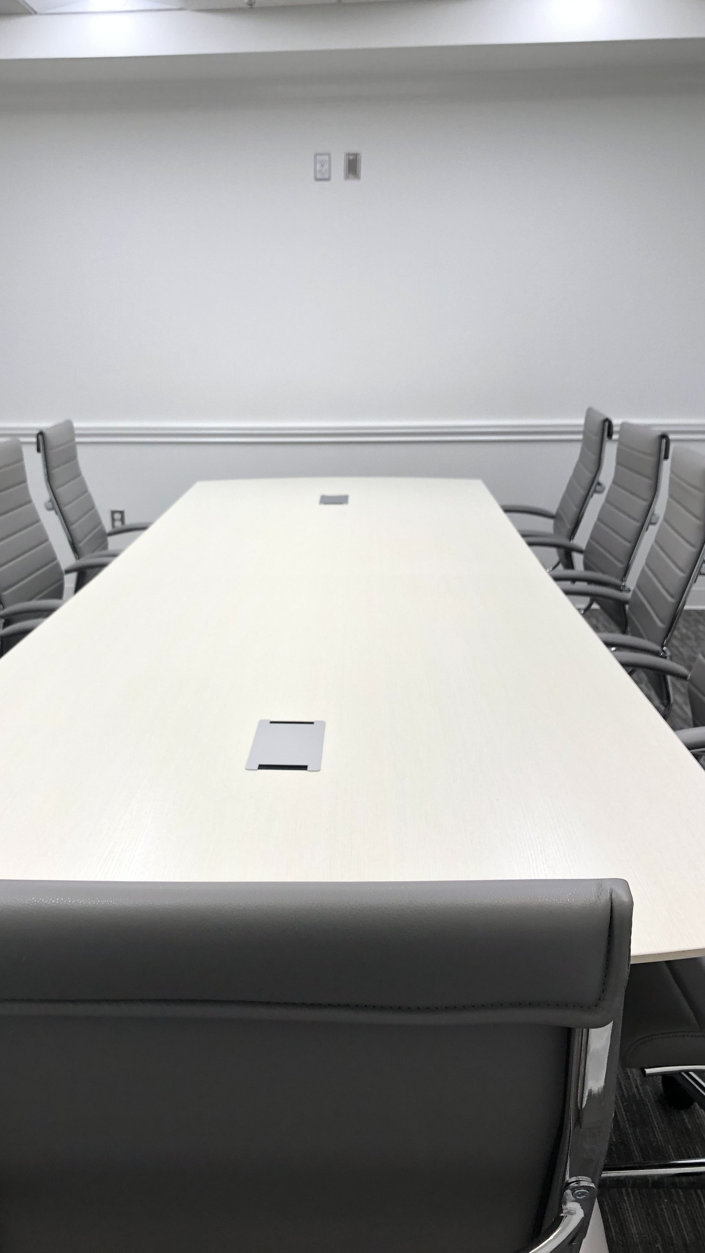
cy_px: 618
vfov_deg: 62.6
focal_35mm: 31
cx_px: 284
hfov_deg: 37.6
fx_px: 1030
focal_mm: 3.99
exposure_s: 1/120
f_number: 1.8
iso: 40
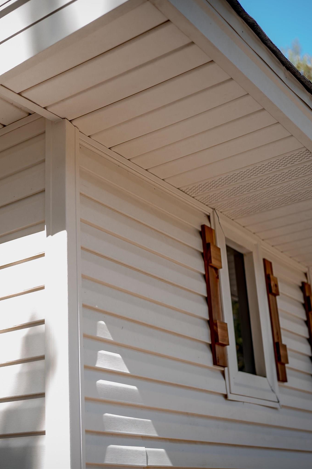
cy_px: 233
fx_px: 689
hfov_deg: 24.9
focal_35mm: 53
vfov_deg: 37.5
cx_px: 47
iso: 200
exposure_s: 1/1000
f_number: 1.4
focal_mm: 35
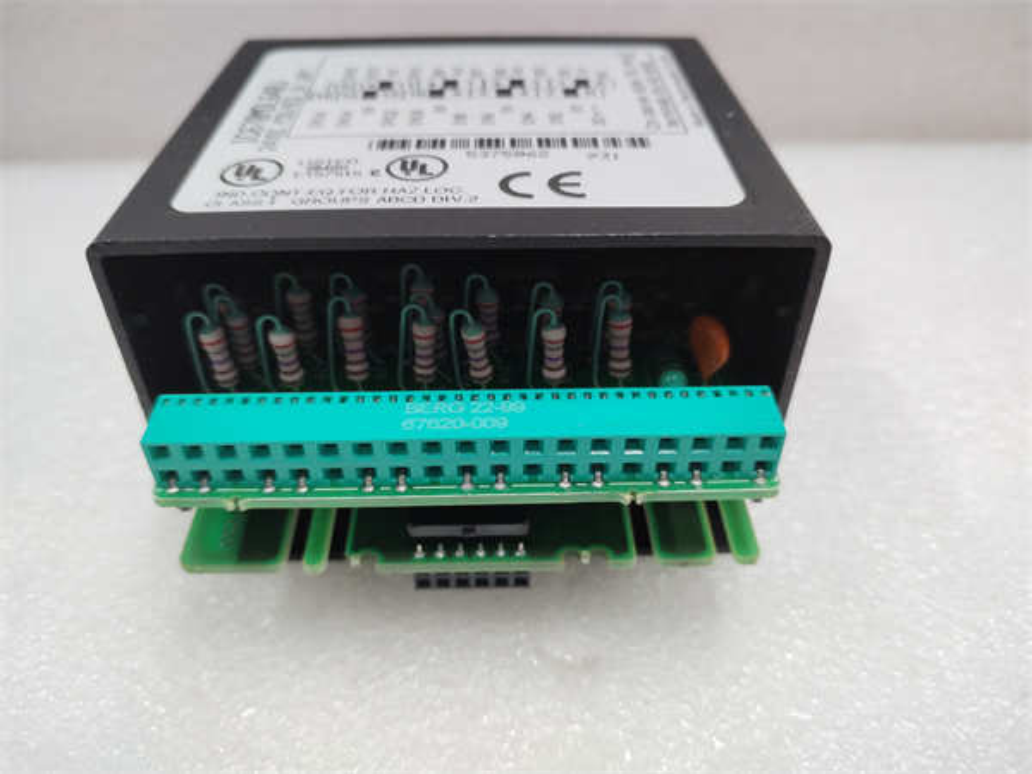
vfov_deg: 53.1
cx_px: 516
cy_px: 387
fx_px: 775
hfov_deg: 67.3
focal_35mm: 26
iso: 250
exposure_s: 1/33.3
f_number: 1.8
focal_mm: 4.75
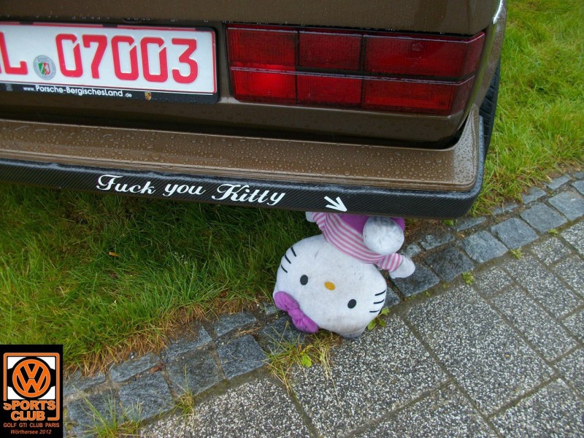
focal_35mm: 34
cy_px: 219
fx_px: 574
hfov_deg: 54.0
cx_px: 292
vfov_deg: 41.8
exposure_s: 1/100
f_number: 2.9
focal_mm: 5.7
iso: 80
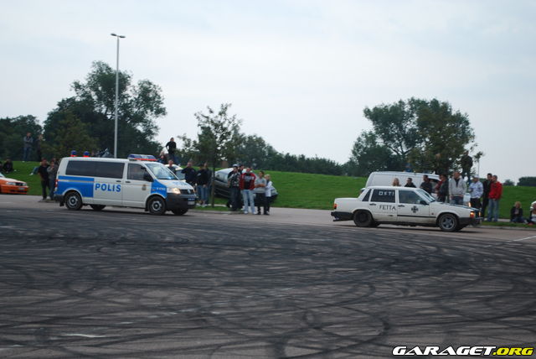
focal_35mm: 82
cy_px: 180
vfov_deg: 16.6
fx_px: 1229
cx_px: 268
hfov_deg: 24.6
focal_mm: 55
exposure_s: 1/30
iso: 250
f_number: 5.6
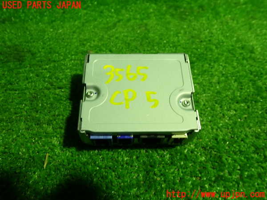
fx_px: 231
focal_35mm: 30
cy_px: 100
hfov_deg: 60.0
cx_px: 134
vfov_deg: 46.8
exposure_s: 1/30
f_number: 2.3
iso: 200
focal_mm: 5.4
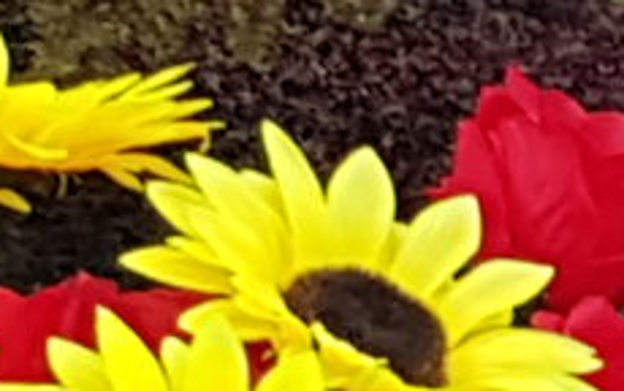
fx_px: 1957
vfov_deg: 11.3
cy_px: 413
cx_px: 1175
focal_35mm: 115
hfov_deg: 15.3
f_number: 1.7
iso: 40
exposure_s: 1/244
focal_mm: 4.2
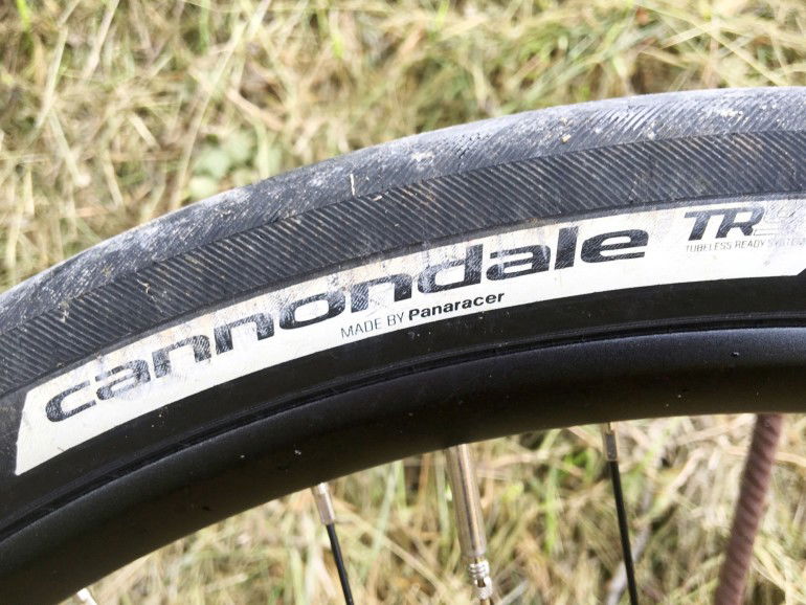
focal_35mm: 29
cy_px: 302
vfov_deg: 48.3
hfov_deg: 61.6
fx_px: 675
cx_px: 403
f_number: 2.2
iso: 25
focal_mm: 4.15
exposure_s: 1/114
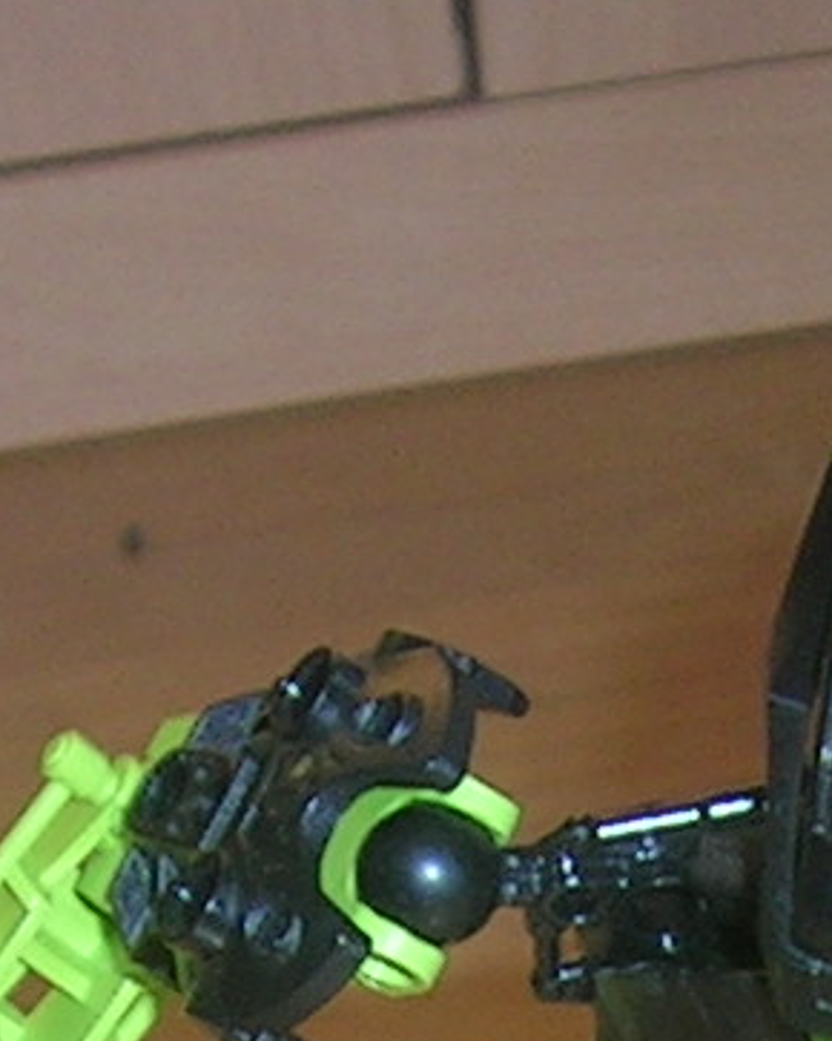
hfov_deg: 8.0
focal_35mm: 193
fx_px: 5946
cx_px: 680
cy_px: 1749
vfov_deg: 9.6
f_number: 2.8
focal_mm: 5.4
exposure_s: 1/60.1
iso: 50
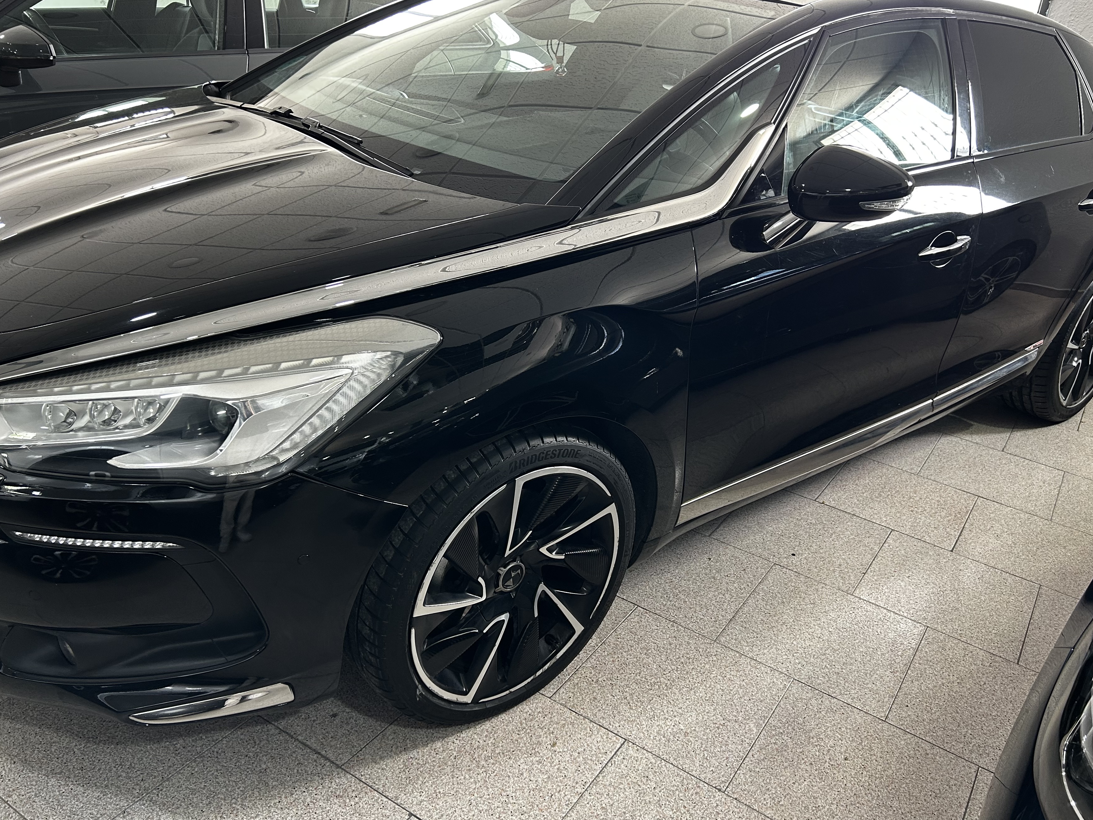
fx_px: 947
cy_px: 378
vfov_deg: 46.8
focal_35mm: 30
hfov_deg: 60.0
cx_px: 558
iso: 100
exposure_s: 1/50
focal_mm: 5.7
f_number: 1.5
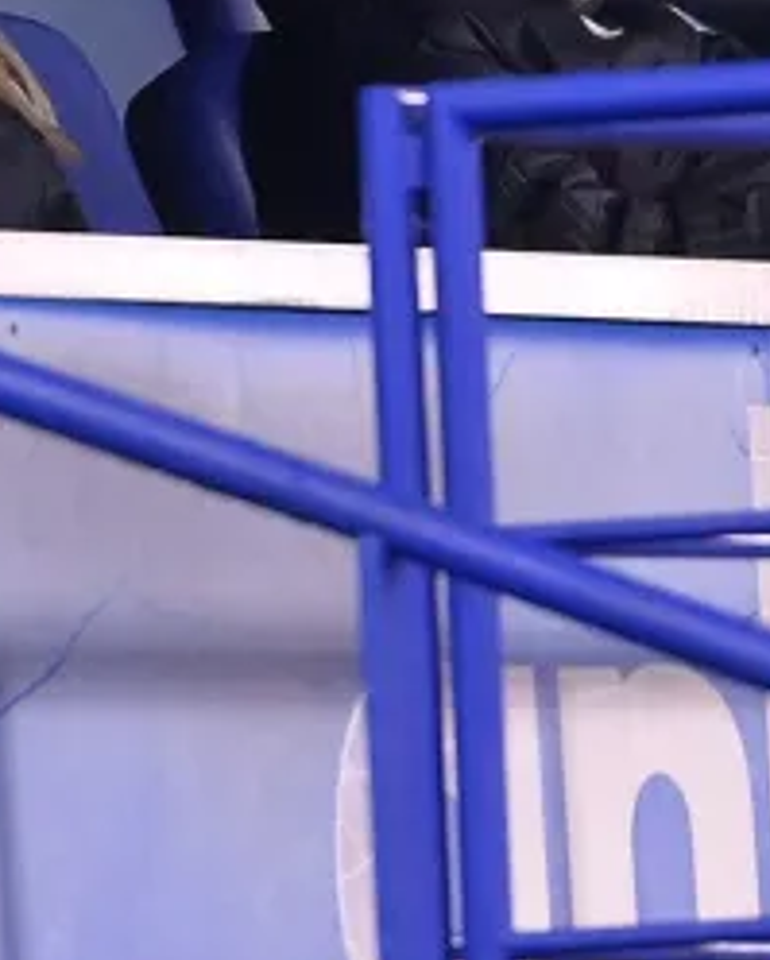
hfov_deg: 1.4
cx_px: 778
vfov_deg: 1.7
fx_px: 32671
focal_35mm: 1149
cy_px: 482
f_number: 2.8
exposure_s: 1/640
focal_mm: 400
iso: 4000
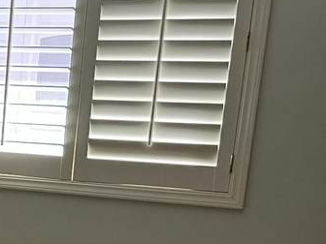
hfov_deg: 16.7
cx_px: -253
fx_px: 932
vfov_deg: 14.7
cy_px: 254
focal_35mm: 99
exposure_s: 1/60
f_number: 1.6
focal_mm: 5.1
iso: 160
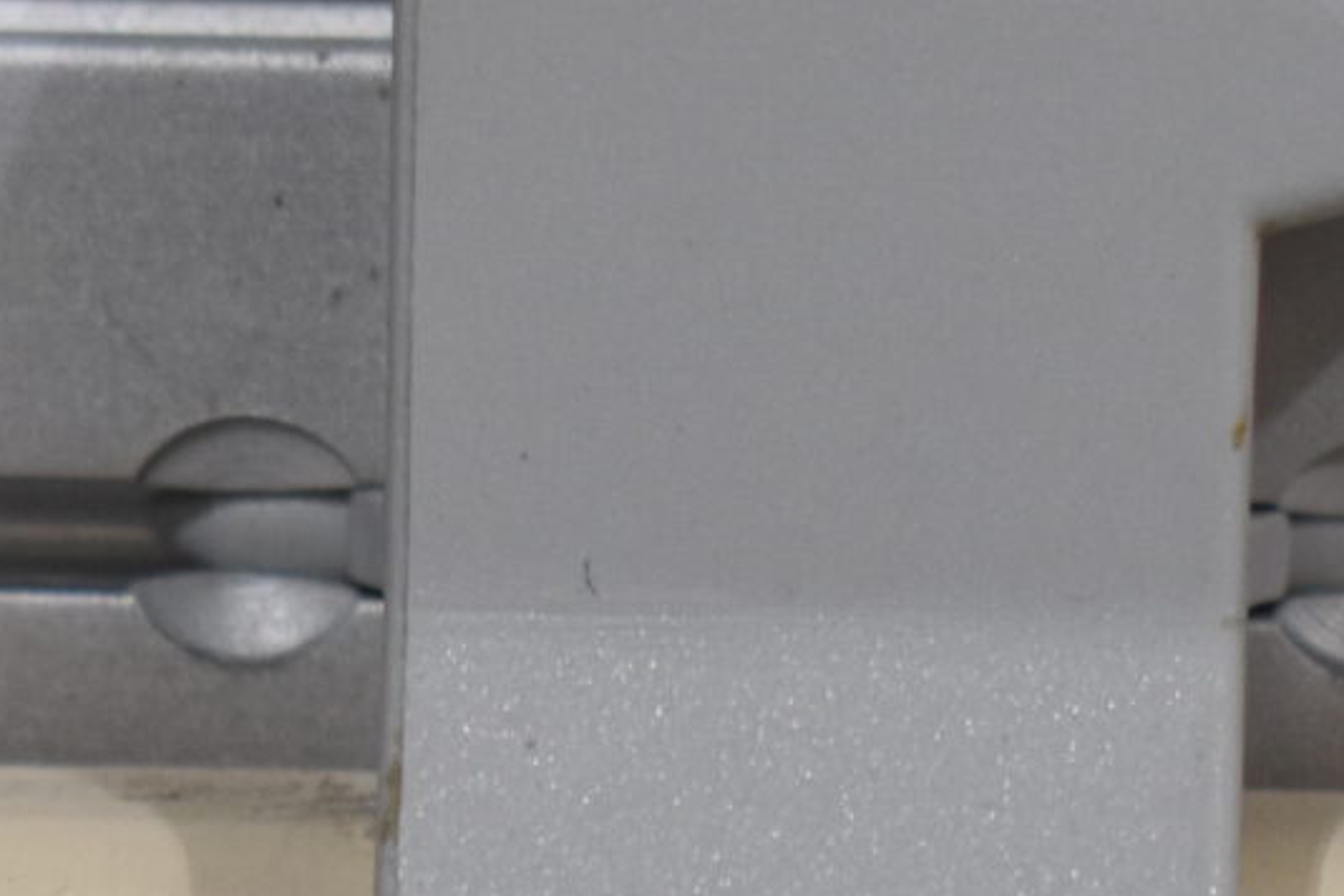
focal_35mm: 395
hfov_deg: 5.2
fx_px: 14760
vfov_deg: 3.5
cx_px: 712
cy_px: 1101
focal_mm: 55
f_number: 8
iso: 400
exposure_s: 1/60
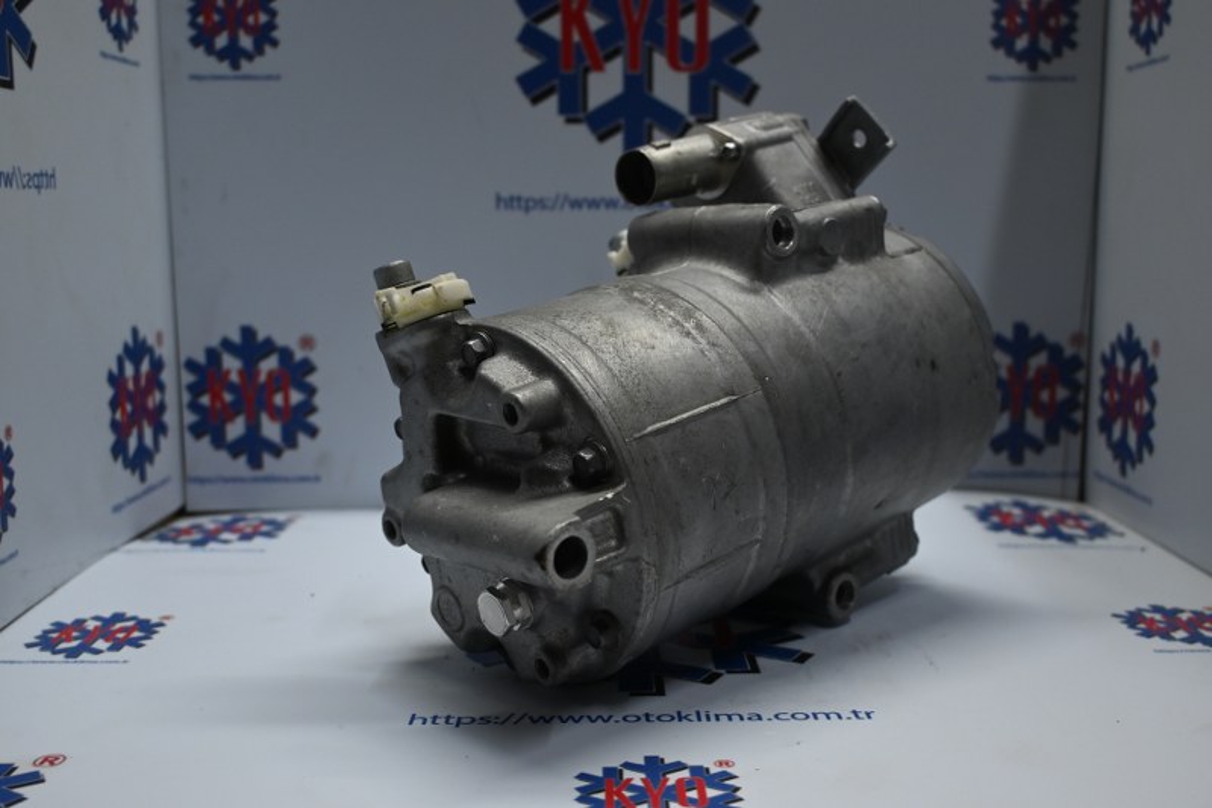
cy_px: 404
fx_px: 1212
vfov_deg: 36.9
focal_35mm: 36
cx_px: 606
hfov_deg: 53.1
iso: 640
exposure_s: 1/125
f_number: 4.2
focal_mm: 24
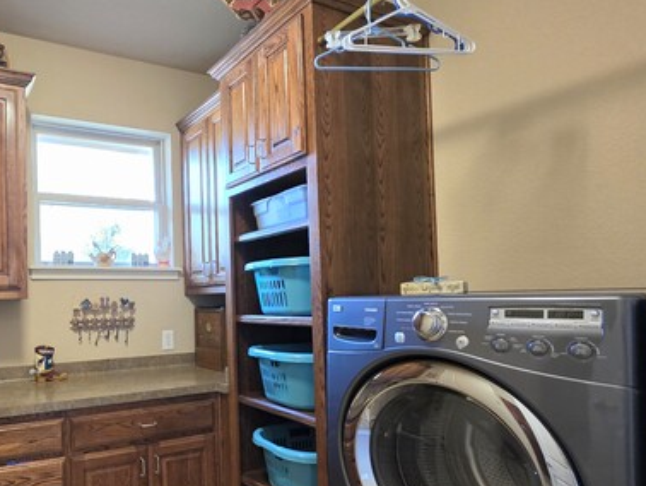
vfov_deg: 60.7
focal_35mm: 22
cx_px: 144
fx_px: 411
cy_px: 287
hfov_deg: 70.0
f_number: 1.9
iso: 500
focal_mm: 2.2
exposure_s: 1/60
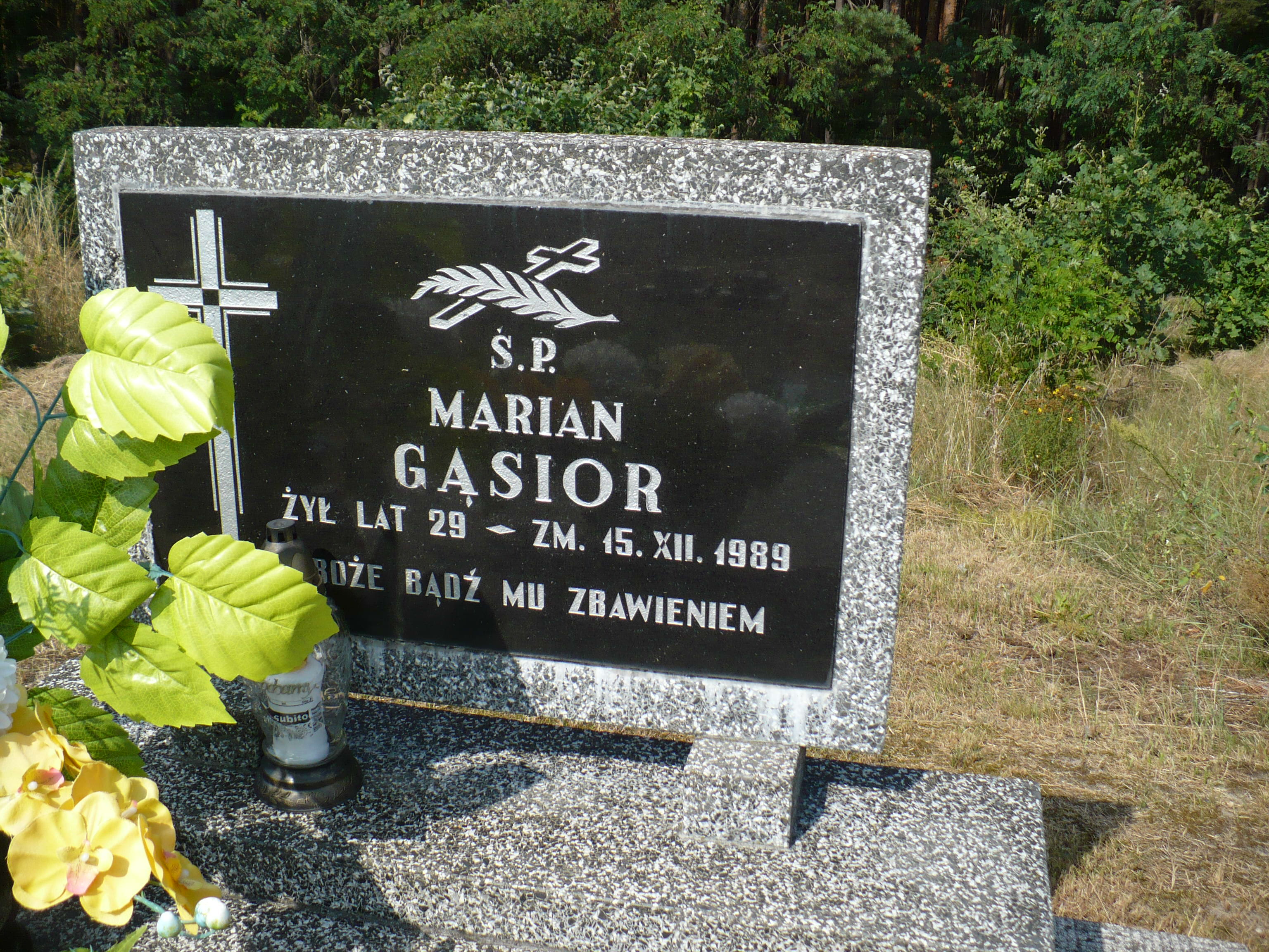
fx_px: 1356
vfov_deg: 38.7
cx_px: 634
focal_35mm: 37
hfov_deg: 50.1
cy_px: 476
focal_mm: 6.1
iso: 100
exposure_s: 1/1300
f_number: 2.8
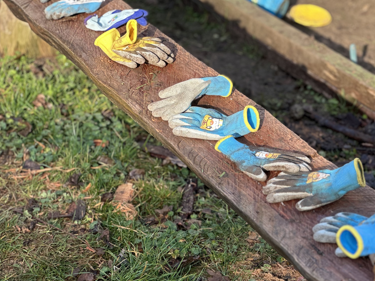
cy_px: 138
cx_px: 244
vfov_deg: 14.1
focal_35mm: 105
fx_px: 1138
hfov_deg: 18.7
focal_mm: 9
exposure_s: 1/121
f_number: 2.8
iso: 32
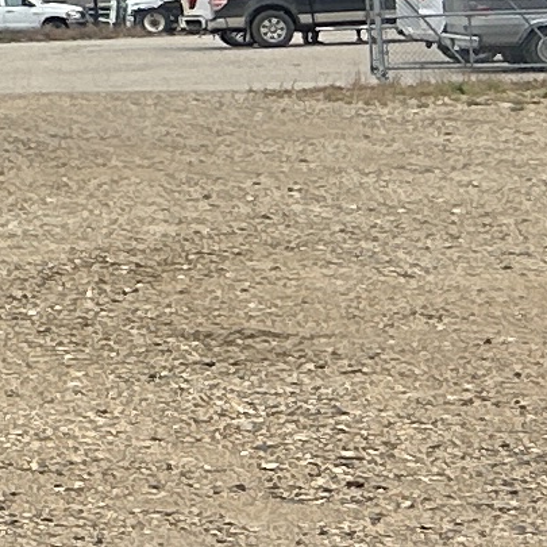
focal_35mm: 229
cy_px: -371
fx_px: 4094
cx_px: -1542
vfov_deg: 7.5
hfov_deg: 6.4
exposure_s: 1/1089
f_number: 1.5
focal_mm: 5.7
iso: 50
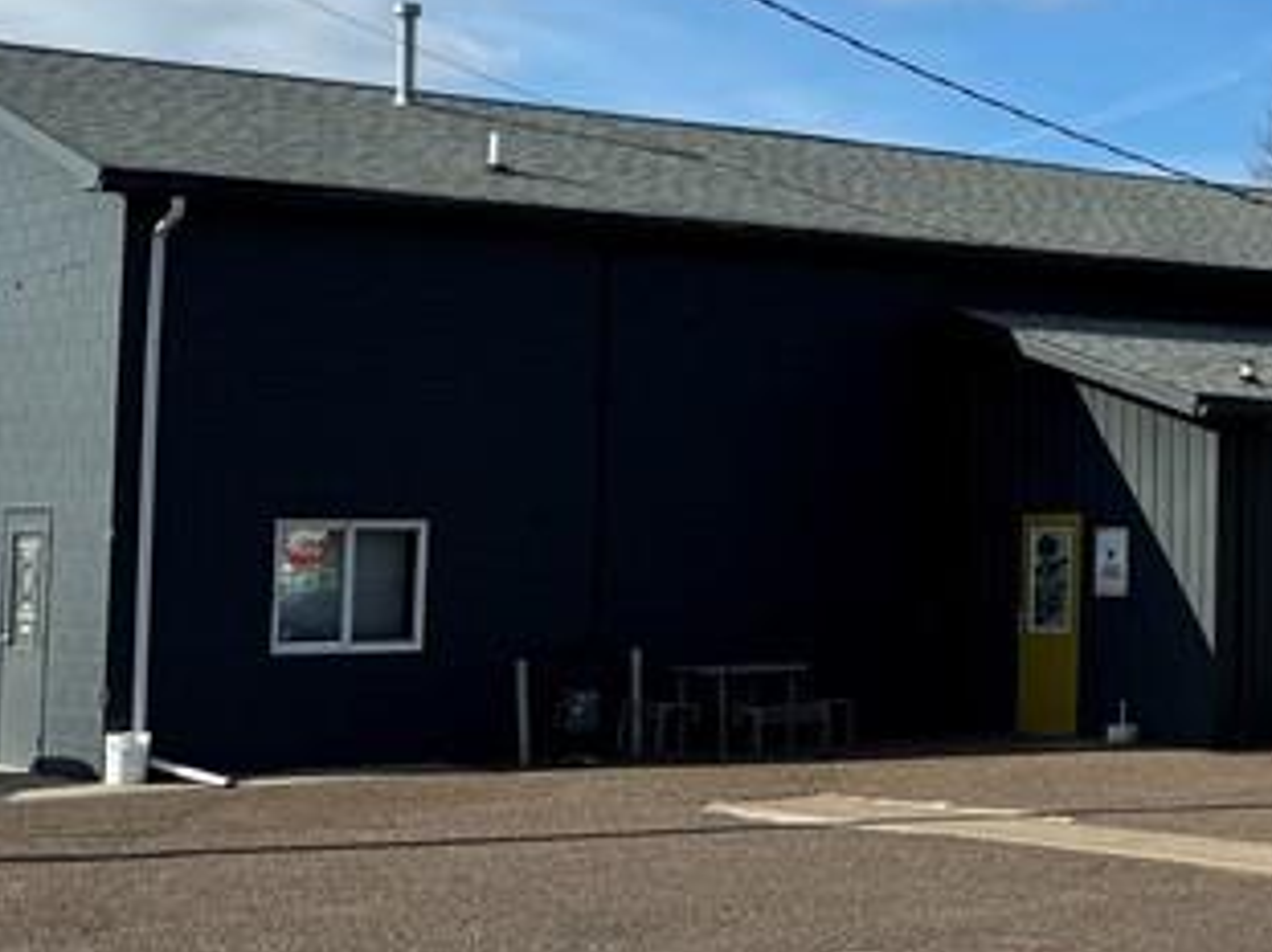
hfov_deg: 22.1
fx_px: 2902
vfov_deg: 18.6
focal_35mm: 79
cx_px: 1665
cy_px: 274
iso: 80
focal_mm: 6.86
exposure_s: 1/4950
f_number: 1.78
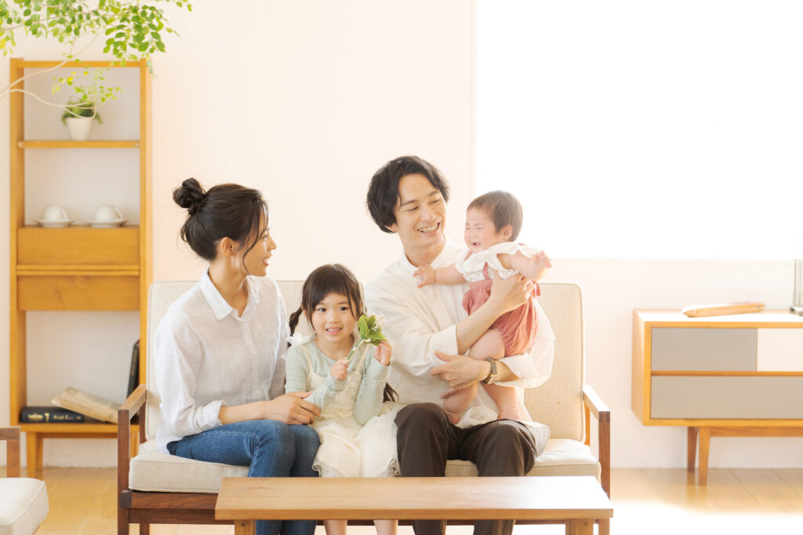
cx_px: 402
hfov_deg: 17.5
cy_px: 268
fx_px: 2609
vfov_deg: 11.7
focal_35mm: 117
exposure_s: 1/100
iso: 400
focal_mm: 117
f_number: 4
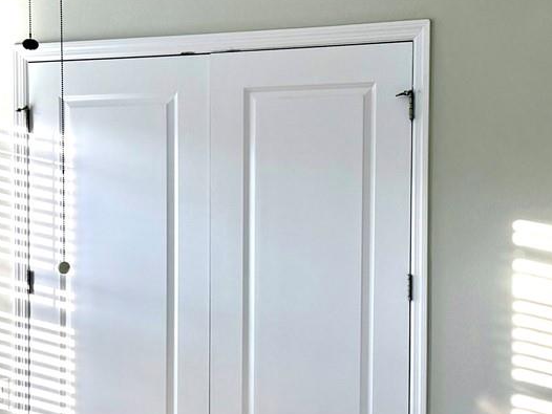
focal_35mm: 73
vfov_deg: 20.1
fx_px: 1165
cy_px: 303
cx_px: 312
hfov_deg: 26.6
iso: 80
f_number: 1.78
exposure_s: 1/313
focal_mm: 6.76
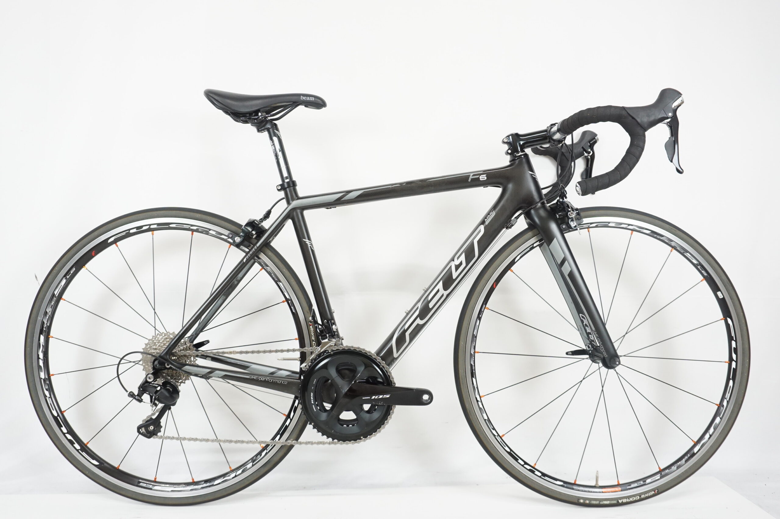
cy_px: 260
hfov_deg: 67.4
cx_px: 390
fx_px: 584
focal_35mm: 27
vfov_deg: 47.8
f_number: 5
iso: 1000
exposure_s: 1/40
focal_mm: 18
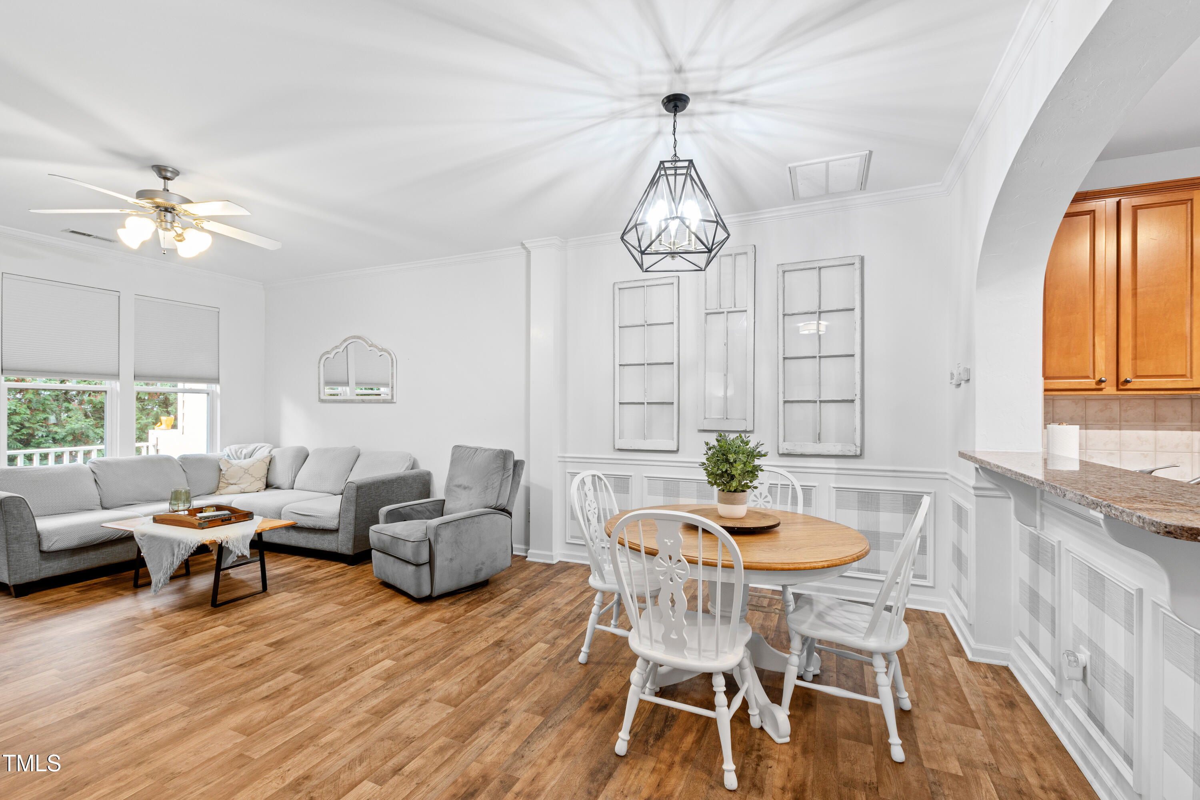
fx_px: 500
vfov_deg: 77.3
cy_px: 400
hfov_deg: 100.4
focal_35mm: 15
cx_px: 600
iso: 100
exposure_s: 1.3
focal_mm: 10
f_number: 8
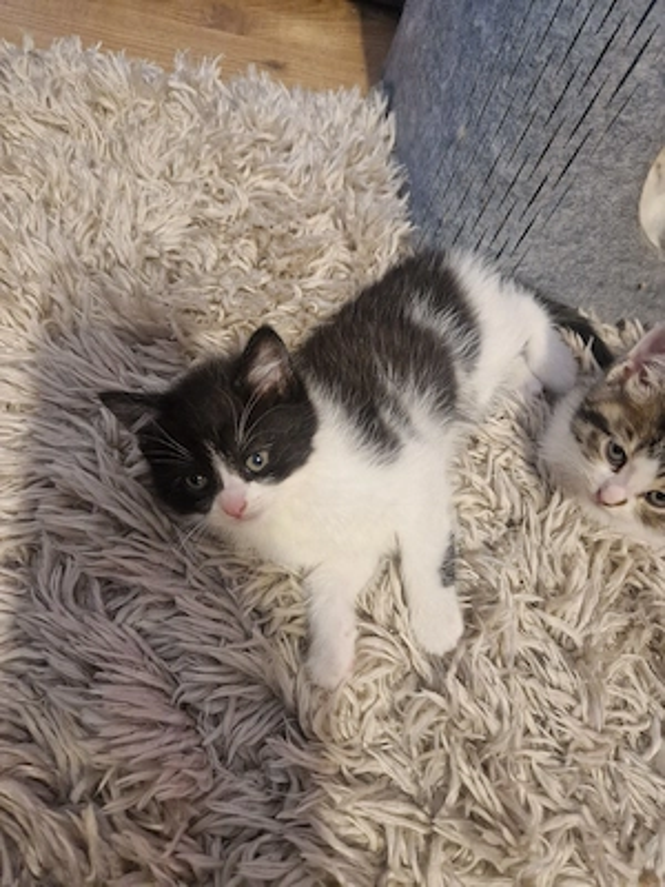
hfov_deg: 58.9
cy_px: 444
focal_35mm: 23
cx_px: 332
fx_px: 589
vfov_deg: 73.9
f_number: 1.8
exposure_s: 1/50
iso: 800
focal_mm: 5.4
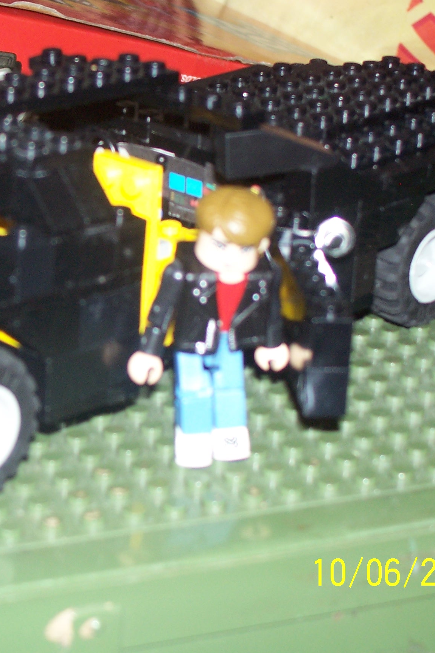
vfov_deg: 20.4
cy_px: 327
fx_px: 1812
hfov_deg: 13.6
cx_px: 105
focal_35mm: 100
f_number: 3.4
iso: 140
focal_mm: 12.3
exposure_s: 1/90
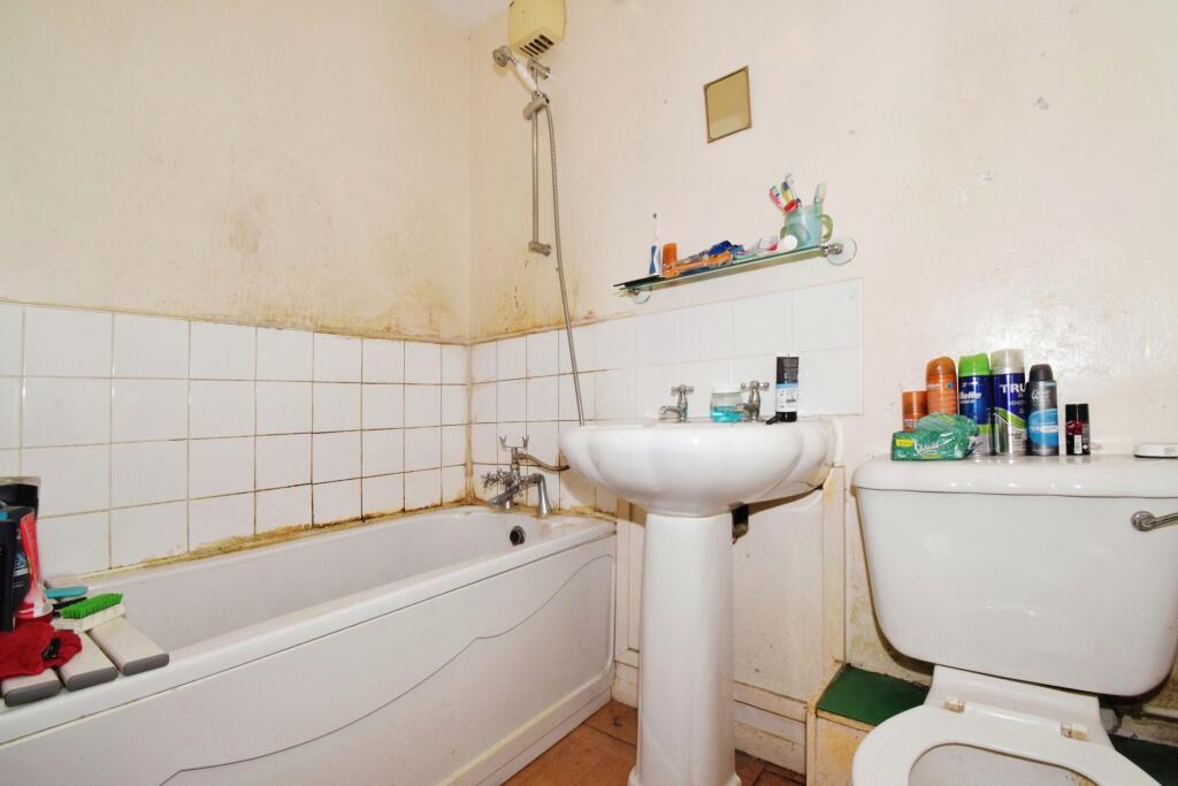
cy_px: 393
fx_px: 491
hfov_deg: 100.4
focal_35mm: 15
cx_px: 589
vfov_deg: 77.3
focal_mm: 10
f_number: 9
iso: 1000
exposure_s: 1/60
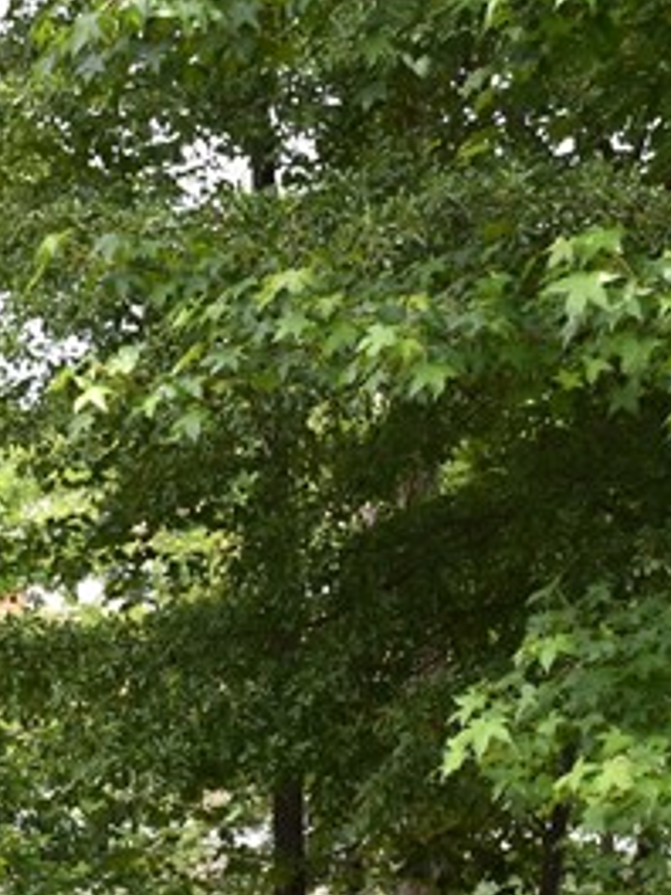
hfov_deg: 8.9
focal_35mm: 166
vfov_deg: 11.8
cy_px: 756
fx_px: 4290
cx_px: 590
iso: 200
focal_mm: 28
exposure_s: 1/250
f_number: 7.1
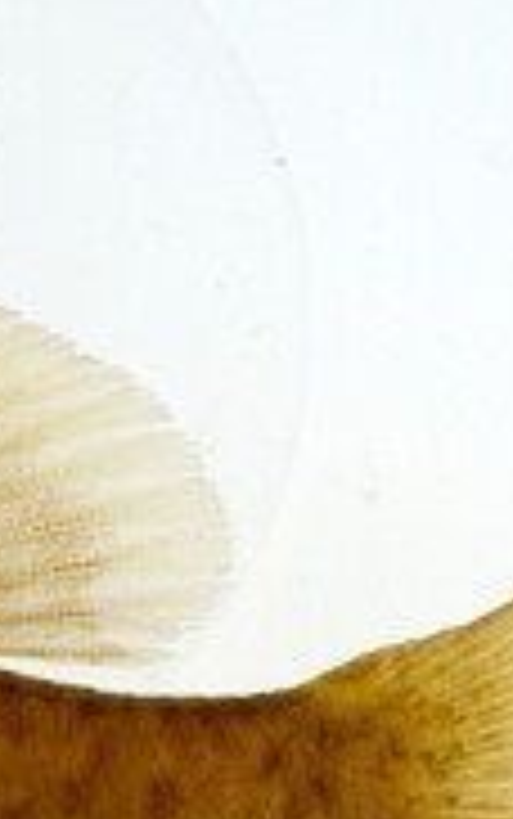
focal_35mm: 404
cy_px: 1406
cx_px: 580
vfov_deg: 5.1
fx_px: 9023
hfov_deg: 3.3
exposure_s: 1/160
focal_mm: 60
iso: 100
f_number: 10
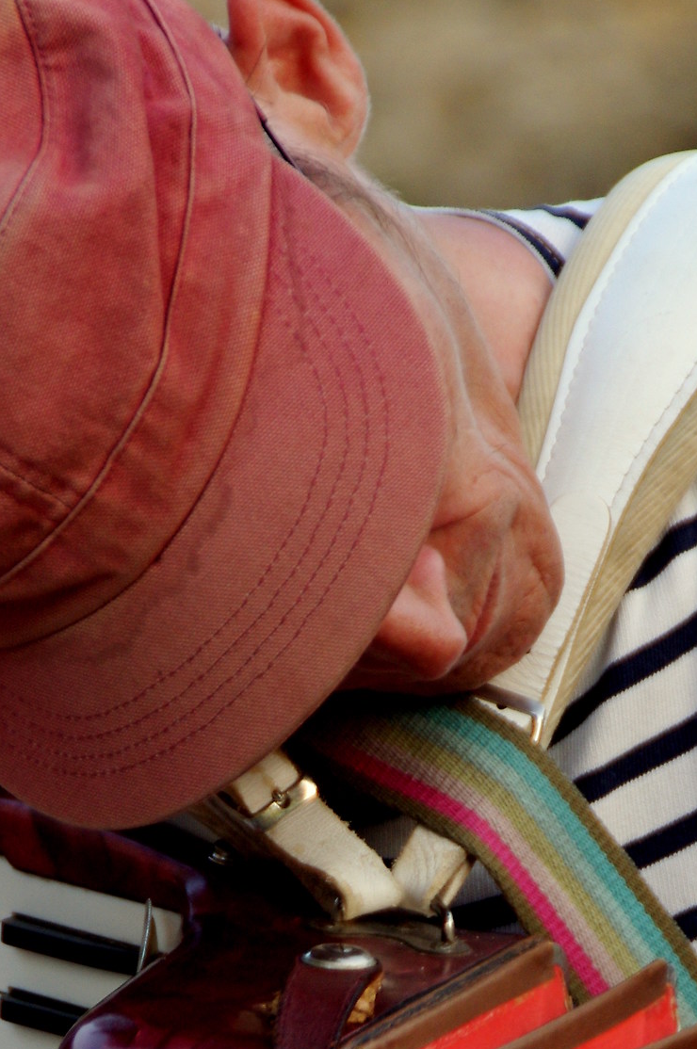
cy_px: 1107
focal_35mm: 420
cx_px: 275
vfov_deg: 4.9
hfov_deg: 3.3
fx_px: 12227
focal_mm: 130
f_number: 6.3
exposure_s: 1/100
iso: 400
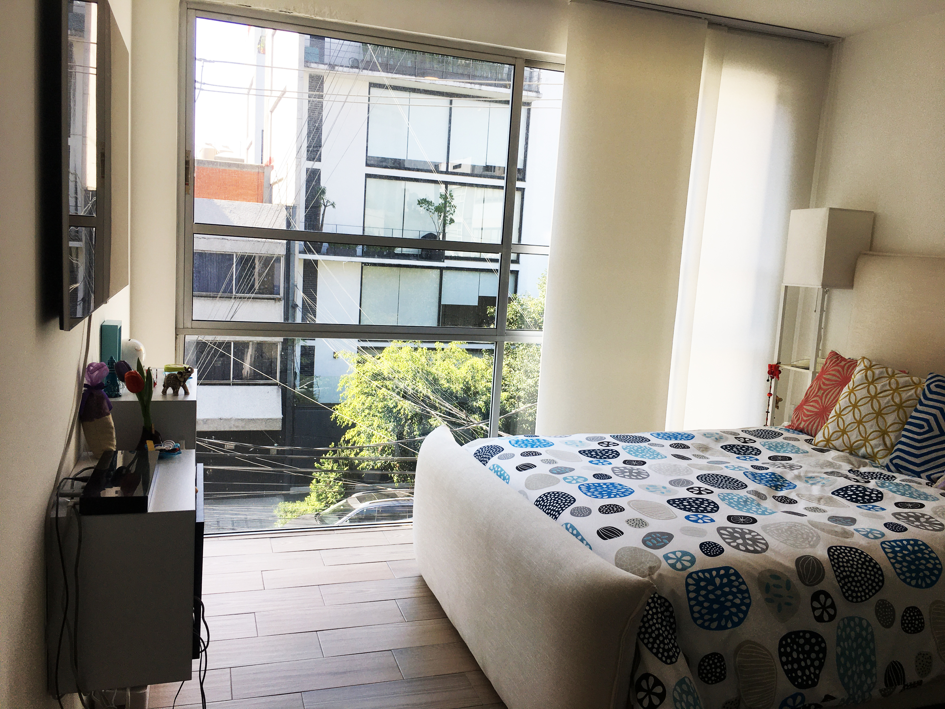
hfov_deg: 61.7
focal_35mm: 29
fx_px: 792
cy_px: 354
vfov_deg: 48.2
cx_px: 472
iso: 25
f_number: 2.2
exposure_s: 1/381
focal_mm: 4.15
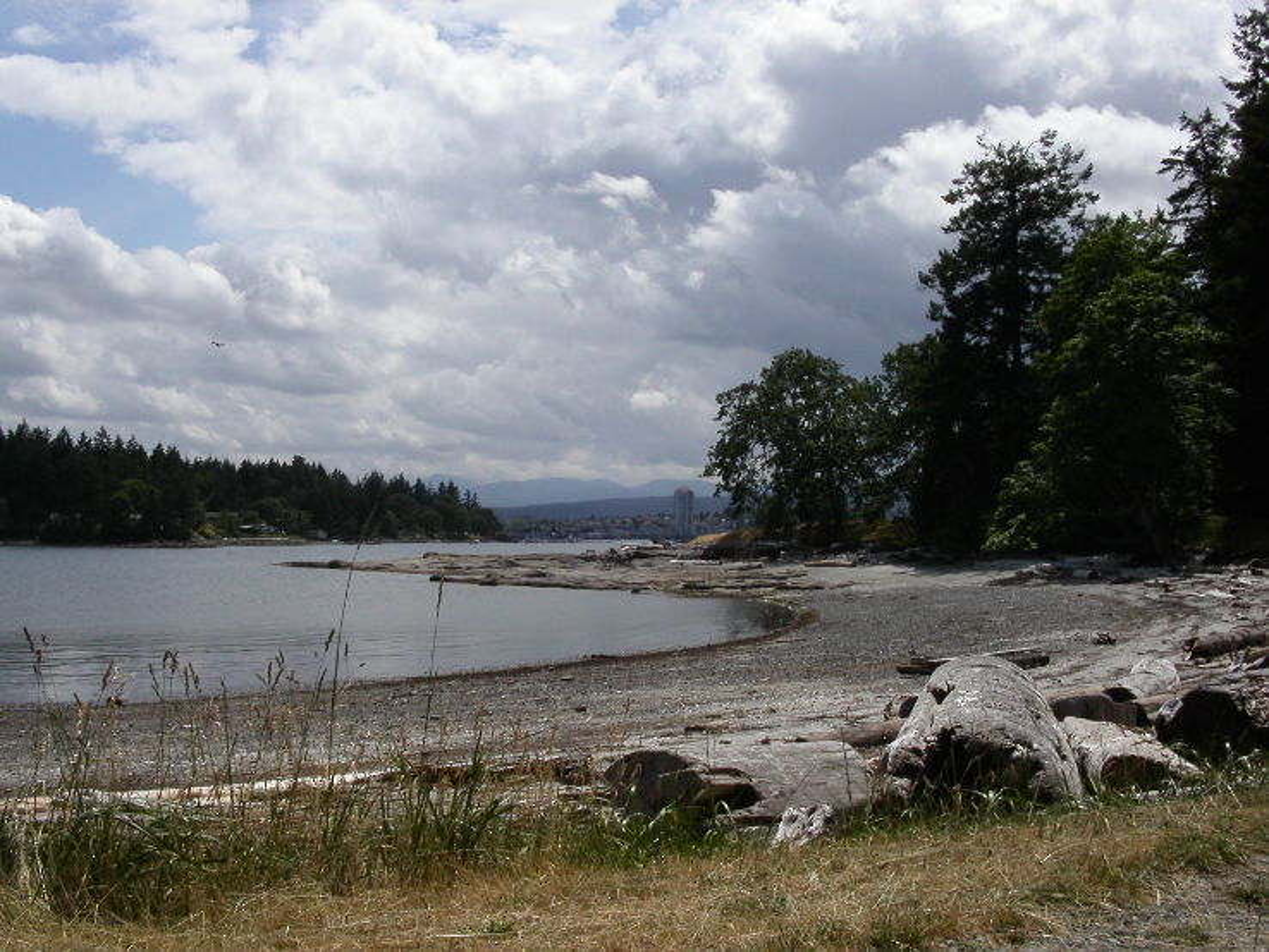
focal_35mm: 38
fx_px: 1394
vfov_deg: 37.7
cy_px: 476
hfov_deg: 49.0
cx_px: 634
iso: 100
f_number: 8
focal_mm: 7.8
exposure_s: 1/750
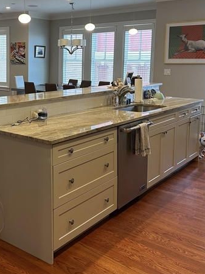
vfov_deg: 45.1
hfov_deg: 34.0
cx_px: 41
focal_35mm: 41
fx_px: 324
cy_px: 91
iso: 200
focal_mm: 6.86
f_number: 1.78
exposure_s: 1/94
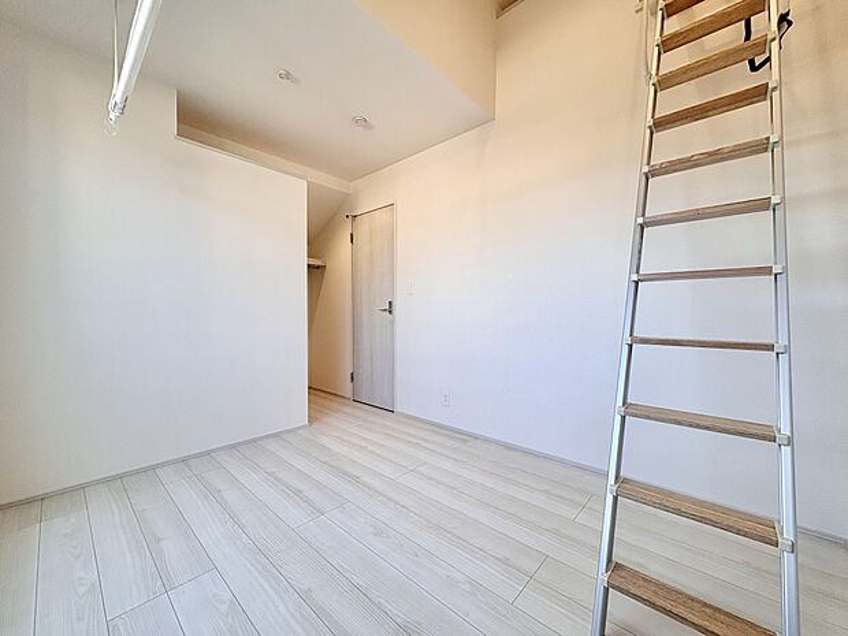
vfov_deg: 85.7
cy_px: 318
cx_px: 424
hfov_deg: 102.1
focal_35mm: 14
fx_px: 343
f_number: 2.2
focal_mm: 2.22
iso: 64
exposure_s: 1/99
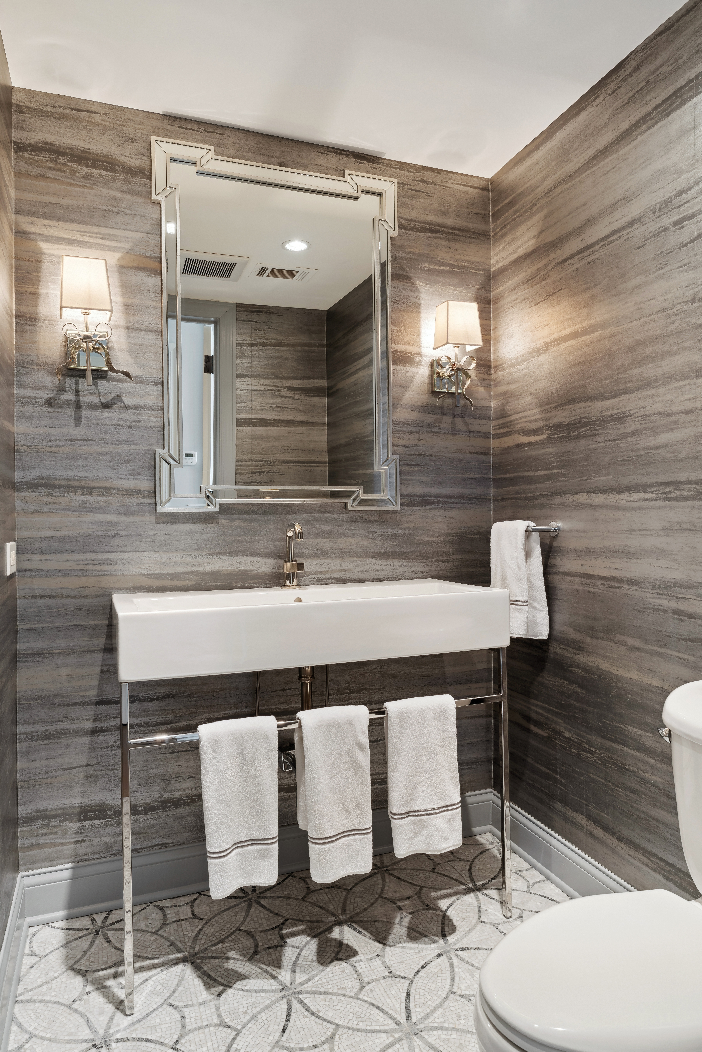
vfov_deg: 76.1
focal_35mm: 23
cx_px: 351
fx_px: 673
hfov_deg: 55.1
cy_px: 526
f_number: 7.1
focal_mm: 23
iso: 320
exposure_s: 1/6
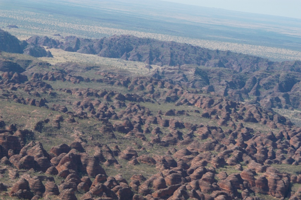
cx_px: 150
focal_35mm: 123
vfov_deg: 11.1
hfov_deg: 16.7
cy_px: 100
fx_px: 1027
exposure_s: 1/1250
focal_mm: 82
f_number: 7.1
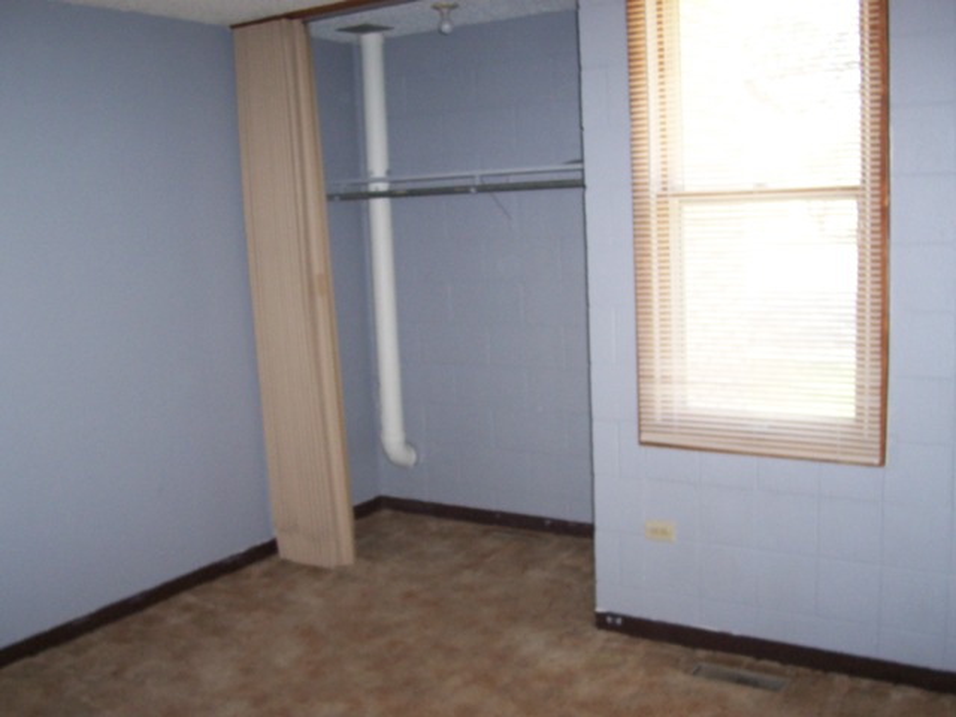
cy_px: 358
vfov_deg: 38.7
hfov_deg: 50.1
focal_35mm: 37
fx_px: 1022
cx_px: 478
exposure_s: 1/60
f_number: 2.8
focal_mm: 5.6
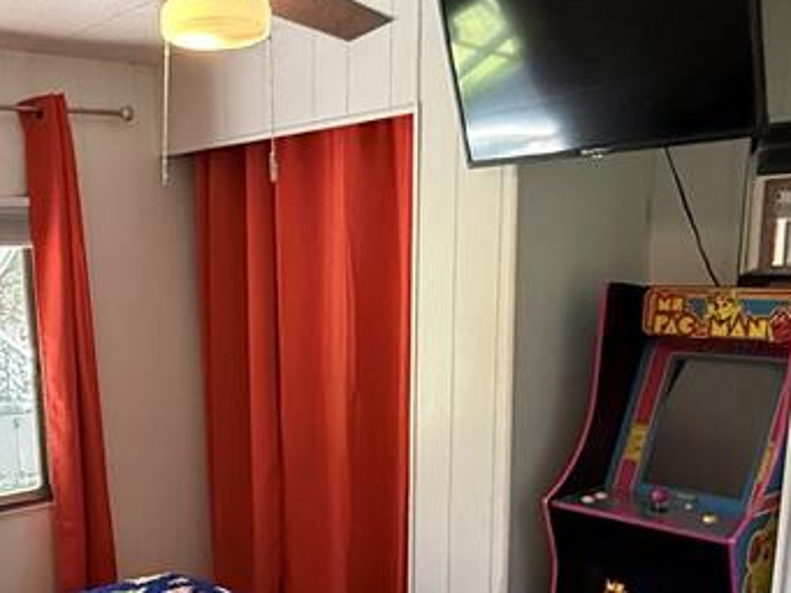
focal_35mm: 42
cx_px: 213
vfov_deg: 33.3
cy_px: 484
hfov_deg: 43.6
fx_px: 960
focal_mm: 2.22
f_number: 2.2
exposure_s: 1/120
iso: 640
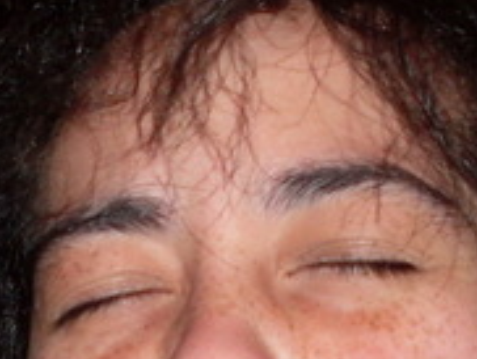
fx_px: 2304
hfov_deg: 11.8
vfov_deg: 8.9
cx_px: 110
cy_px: 314
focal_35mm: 167
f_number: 2.8
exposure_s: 1/45
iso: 100
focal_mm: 6.3
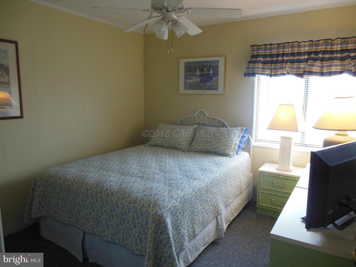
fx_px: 257
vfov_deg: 54.9
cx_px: 178
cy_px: 134
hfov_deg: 69.4
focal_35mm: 25
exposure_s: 1/30
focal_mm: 4.5
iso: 125
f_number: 3.2
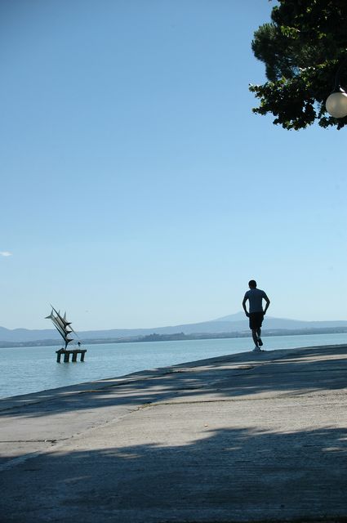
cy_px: 262
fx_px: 826
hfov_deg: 23.7
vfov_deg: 35.1
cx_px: 174
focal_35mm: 57
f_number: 10
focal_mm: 38
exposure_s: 1/400
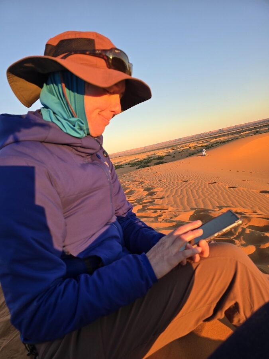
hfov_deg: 58.9
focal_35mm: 23
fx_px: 238
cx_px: 134
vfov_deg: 73.9
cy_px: 180
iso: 25
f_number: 1.7
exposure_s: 1/180
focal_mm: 6.3
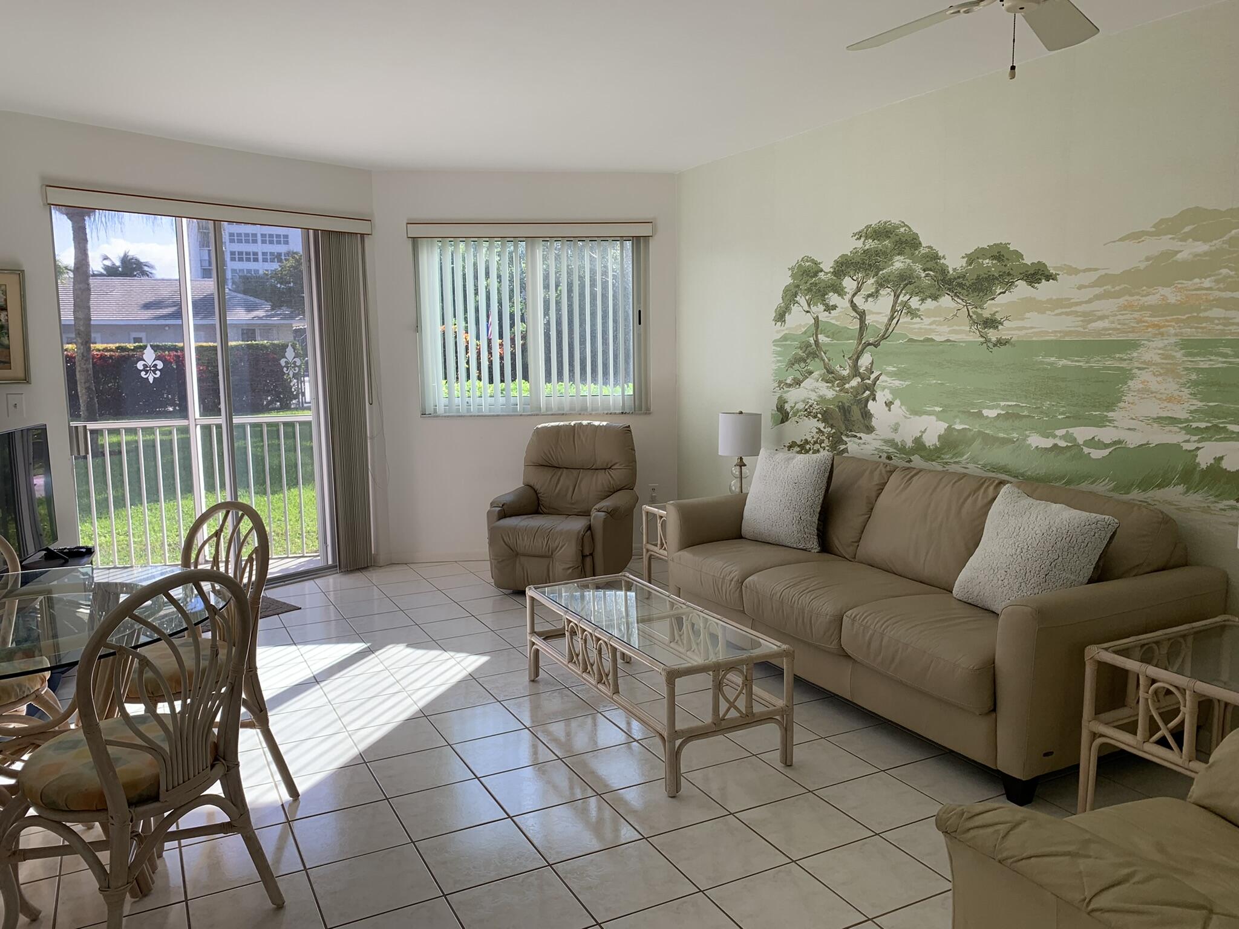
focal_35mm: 26
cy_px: 464
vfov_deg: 53.1
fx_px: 931
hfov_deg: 67.3
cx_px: 620
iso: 25
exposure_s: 1/220
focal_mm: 4.25
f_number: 1.8
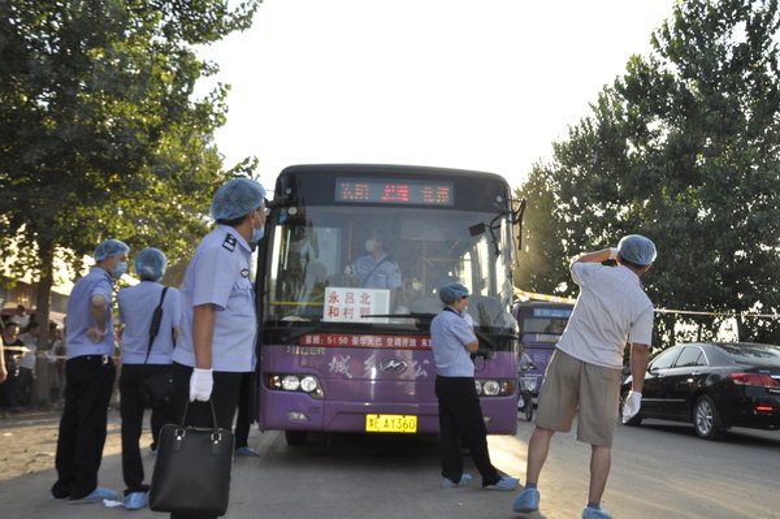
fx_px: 714
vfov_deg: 39.9
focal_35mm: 33
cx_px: 390
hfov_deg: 57.3
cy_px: 260
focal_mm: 22
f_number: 14
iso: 640
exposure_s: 1/200
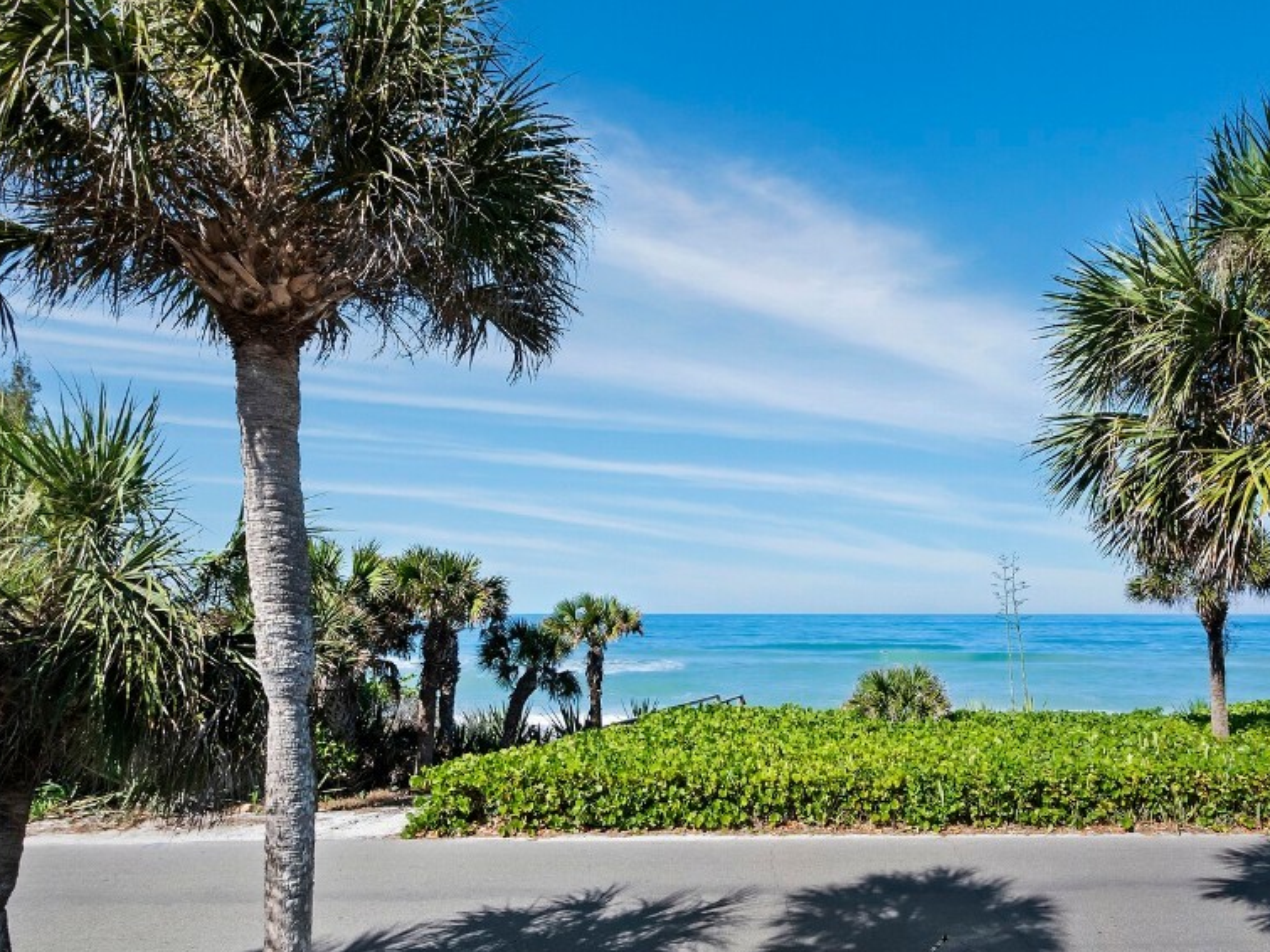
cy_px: 602
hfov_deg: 83.2
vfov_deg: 67.5
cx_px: 786
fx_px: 697
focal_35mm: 19
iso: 400
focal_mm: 7
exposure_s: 1/250
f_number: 11
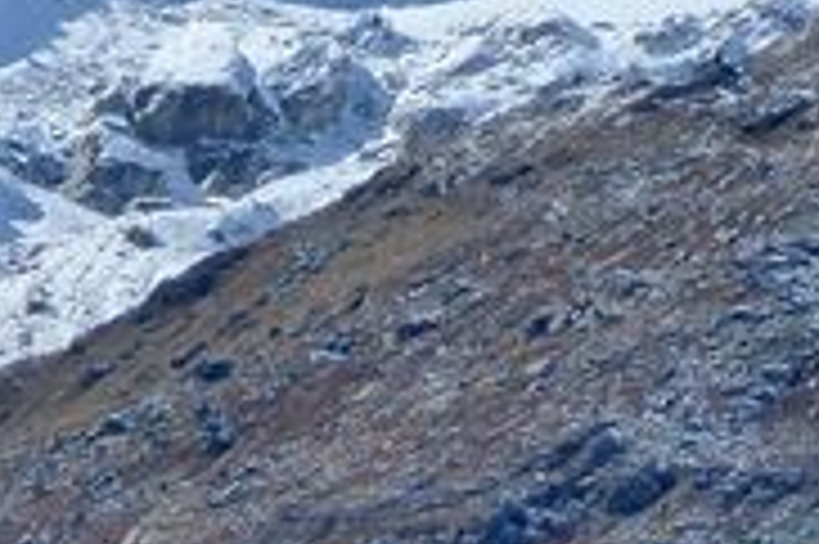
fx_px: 13706
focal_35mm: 603
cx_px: 0
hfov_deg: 3.4
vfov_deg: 2.3
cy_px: 43
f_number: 5.6
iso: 160
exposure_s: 1/800
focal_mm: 19
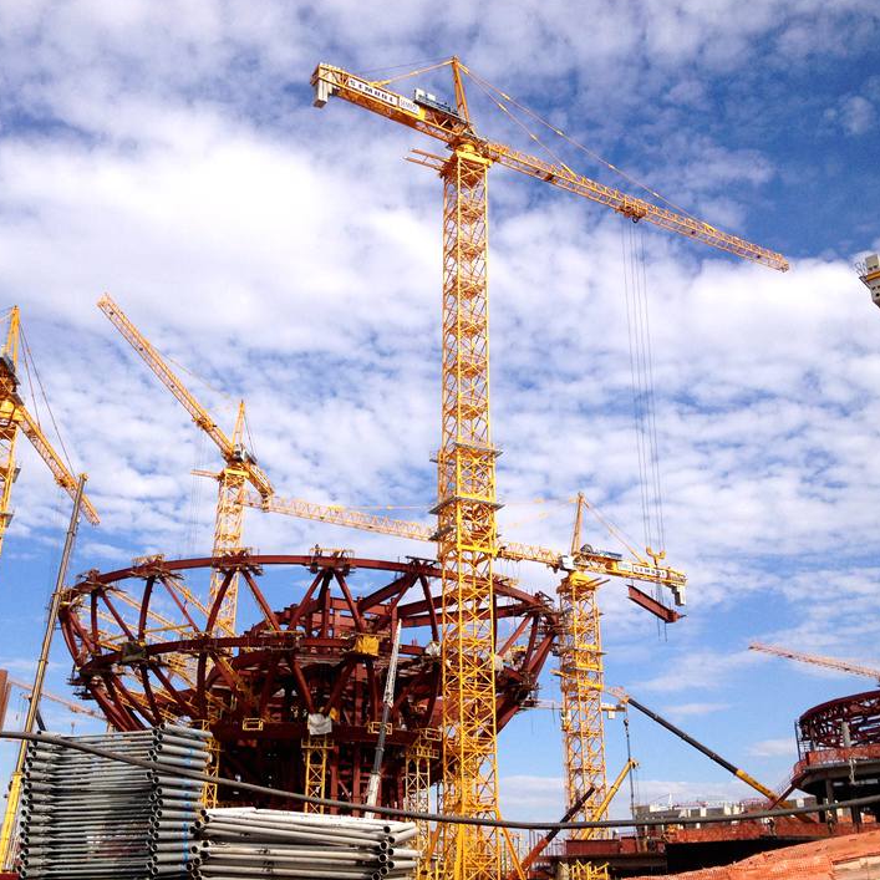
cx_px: 390
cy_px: 433
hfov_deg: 40.0
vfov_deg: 40.0
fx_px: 1208
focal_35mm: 42
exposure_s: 1/2404
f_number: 2.4
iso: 50
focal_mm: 4.28
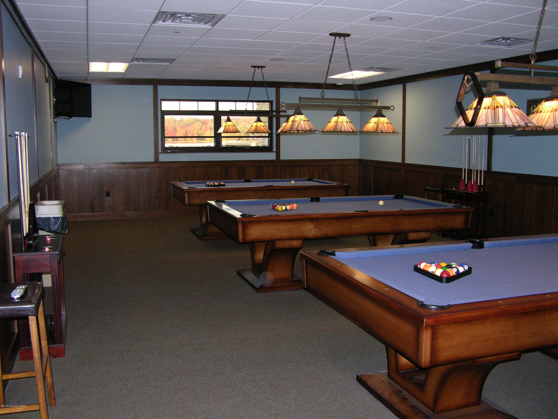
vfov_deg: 40.7
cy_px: 210
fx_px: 564
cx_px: 279
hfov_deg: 52.6
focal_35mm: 35
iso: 200
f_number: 2.8
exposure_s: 1/60.1
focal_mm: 8.9
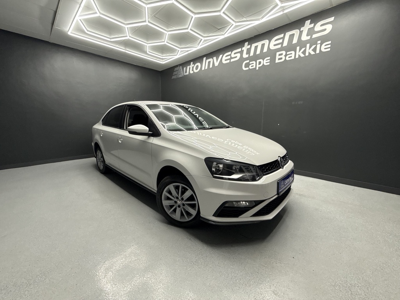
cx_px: 200
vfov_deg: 85.7
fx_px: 162
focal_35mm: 14
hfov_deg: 102.1
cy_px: 150
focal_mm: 2.22
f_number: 2.2
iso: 125
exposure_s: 1/99
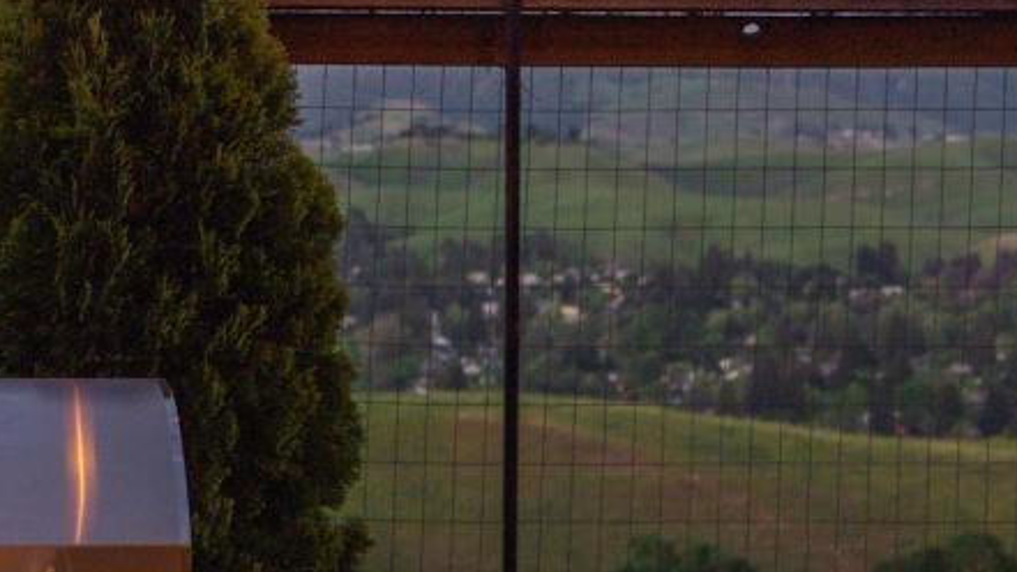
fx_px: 3802
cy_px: -68
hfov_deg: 14.7
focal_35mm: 141
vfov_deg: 8.5
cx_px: -240
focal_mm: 29
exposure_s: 1/160
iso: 640
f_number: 2.8
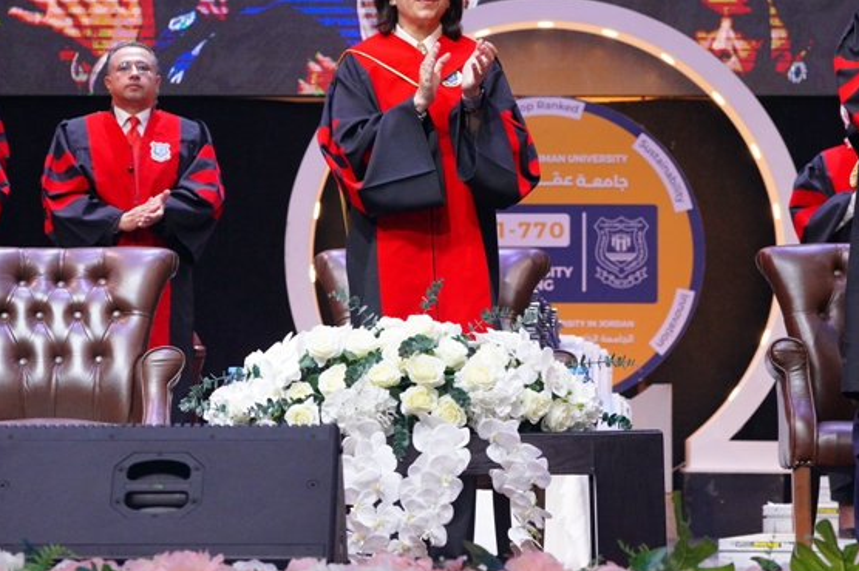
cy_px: 228
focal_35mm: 129
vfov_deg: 10.6
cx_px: 365
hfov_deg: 15.9
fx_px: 3076
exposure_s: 1/250
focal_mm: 70
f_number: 5
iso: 3200
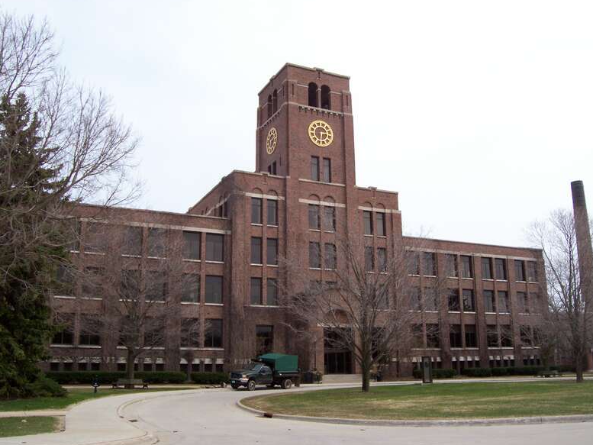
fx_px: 600
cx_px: 304
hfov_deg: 52.6
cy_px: 218
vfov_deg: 40.7
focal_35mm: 35
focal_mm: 5.6
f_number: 5.1
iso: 80
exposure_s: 1/331
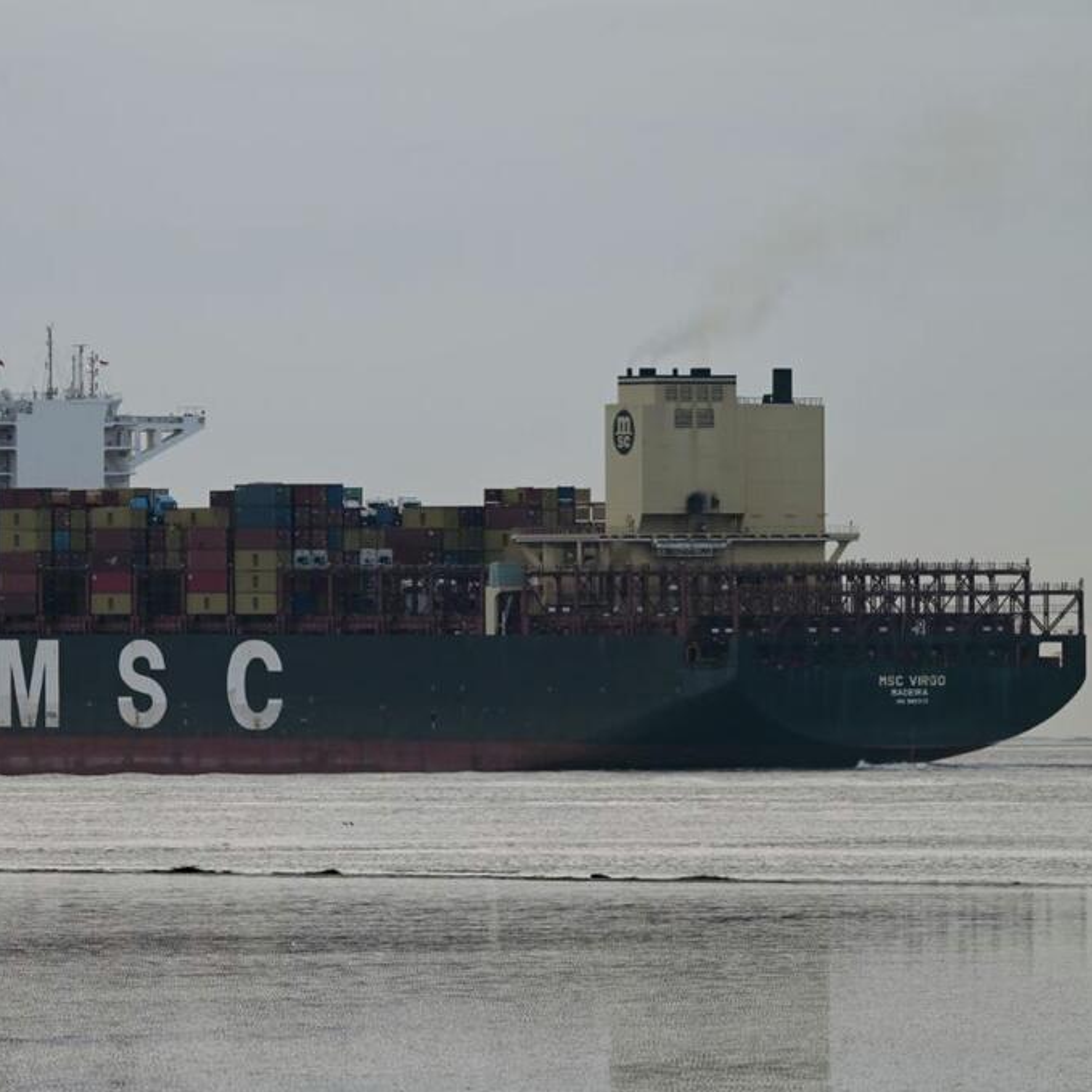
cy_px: 546
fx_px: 16917
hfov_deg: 3.7
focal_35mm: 474
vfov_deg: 3.7
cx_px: 354
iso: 800
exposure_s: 1/125
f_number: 8
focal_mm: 370
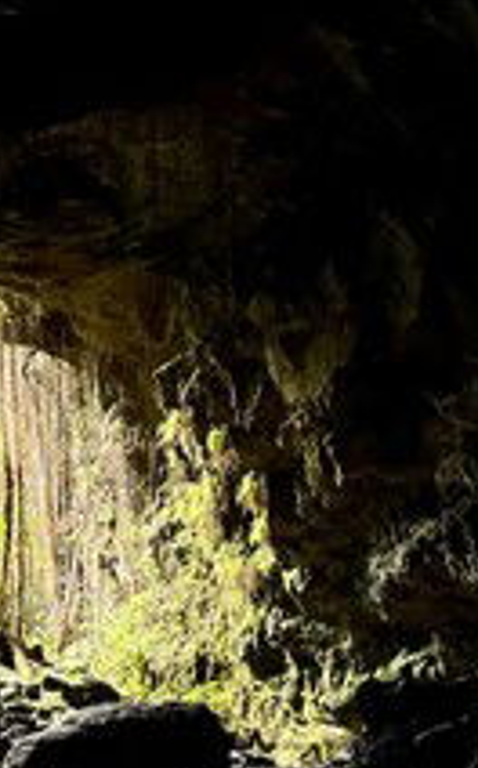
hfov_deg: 16.3
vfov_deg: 26.5
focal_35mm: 78
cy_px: 424
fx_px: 1630
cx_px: -14
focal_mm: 5.96
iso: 500
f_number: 1.6
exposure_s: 1/46
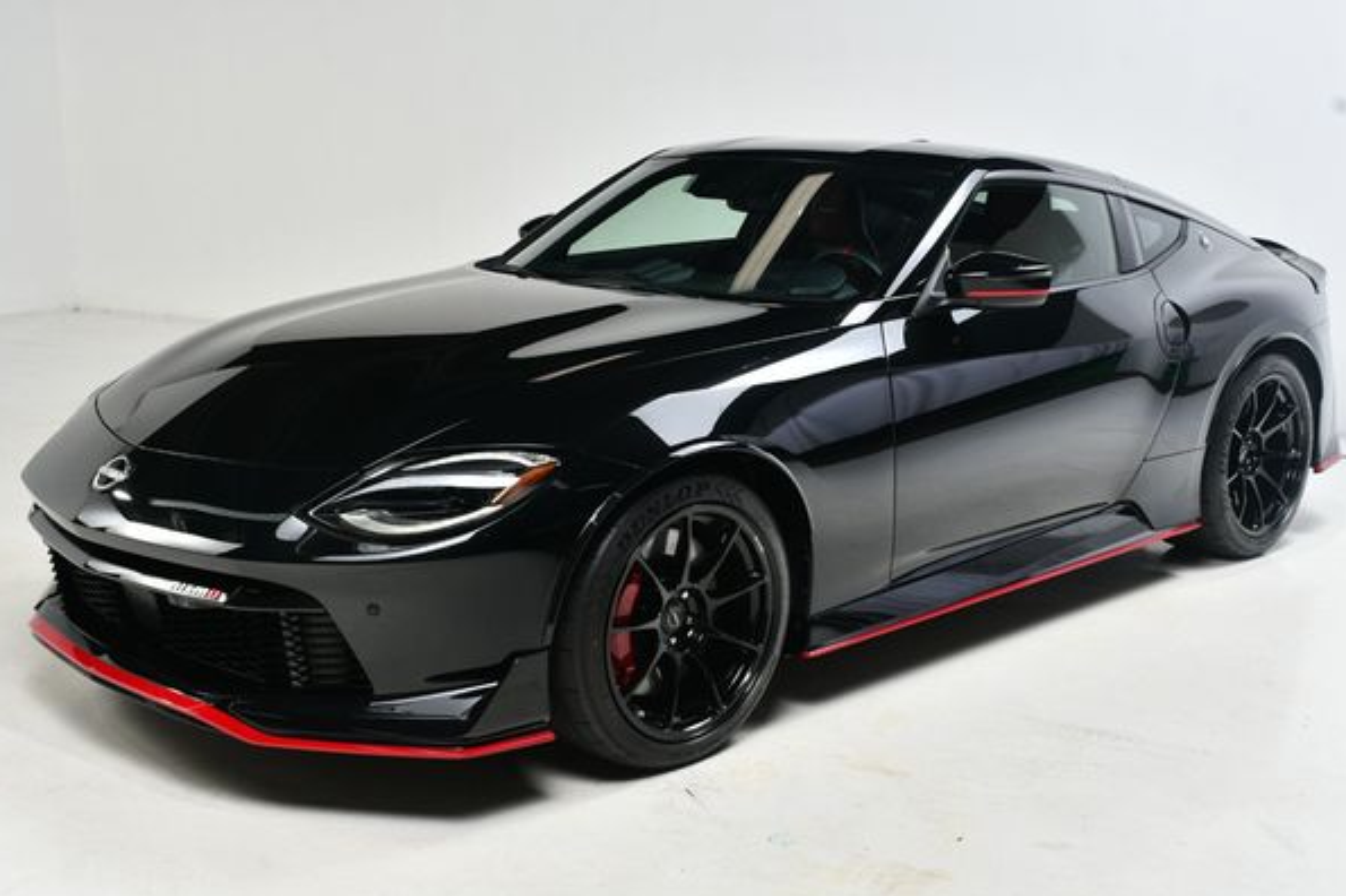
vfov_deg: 31.2
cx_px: 663
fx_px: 1607
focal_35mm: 43
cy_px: 464
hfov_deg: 45.5
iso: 100
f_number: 10
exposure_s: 1/160
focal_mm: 27
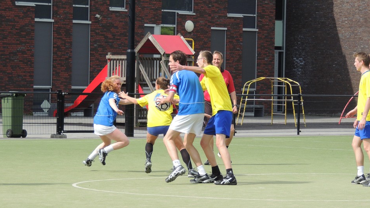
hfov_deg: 10.7
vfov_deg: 6.0
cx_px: 173
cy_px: 125
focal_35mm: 201
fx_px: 1972
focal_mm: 30.3
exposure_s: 1/500
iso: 140
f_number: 4.5
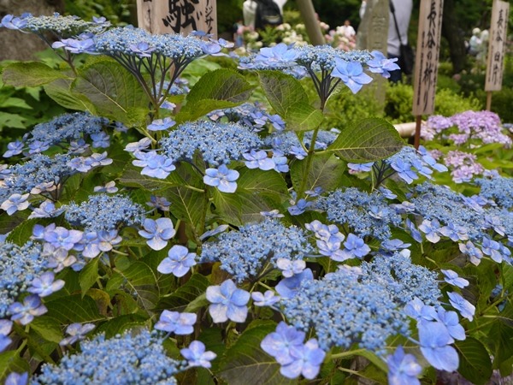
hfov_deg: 56.8
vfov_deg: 44.2
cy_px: 192
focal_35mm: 32
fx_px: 474
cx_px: 256
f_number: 5
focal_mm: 16
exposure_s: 1/200
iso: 160
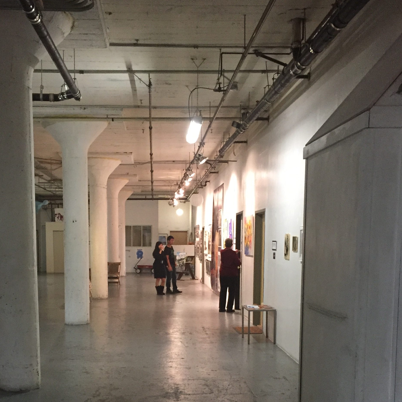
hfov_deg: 37.3
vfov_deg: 36.5
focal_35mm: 45
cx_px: 149
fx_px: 591
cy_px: 309
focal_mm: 4.15
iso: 250
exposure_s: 1/24
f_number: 2.2
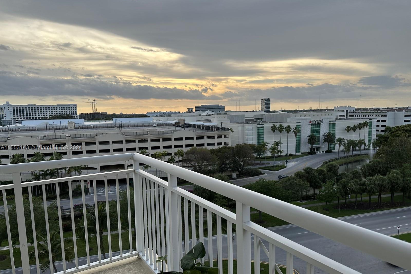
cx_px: 206
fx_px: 285
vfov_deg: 51.2
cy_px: 148
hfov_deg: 71.5
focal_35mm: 25
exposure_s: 1/2155
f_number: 1.78
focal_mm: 6.86
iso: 80
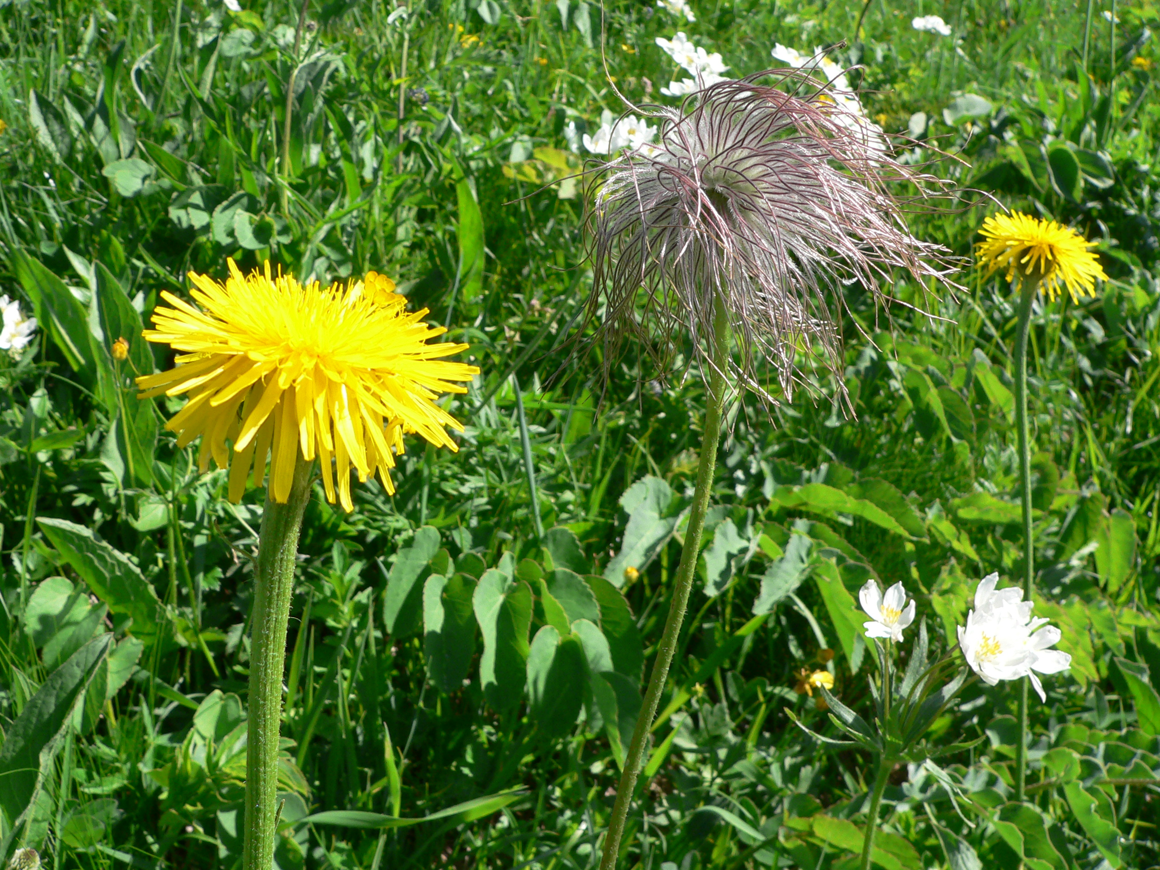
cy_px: 435
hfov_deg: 51.4
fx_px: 1206
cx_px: 580
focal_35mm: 36
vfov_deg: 39.7
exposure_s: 1/500
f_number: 4
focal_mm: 6
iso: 100
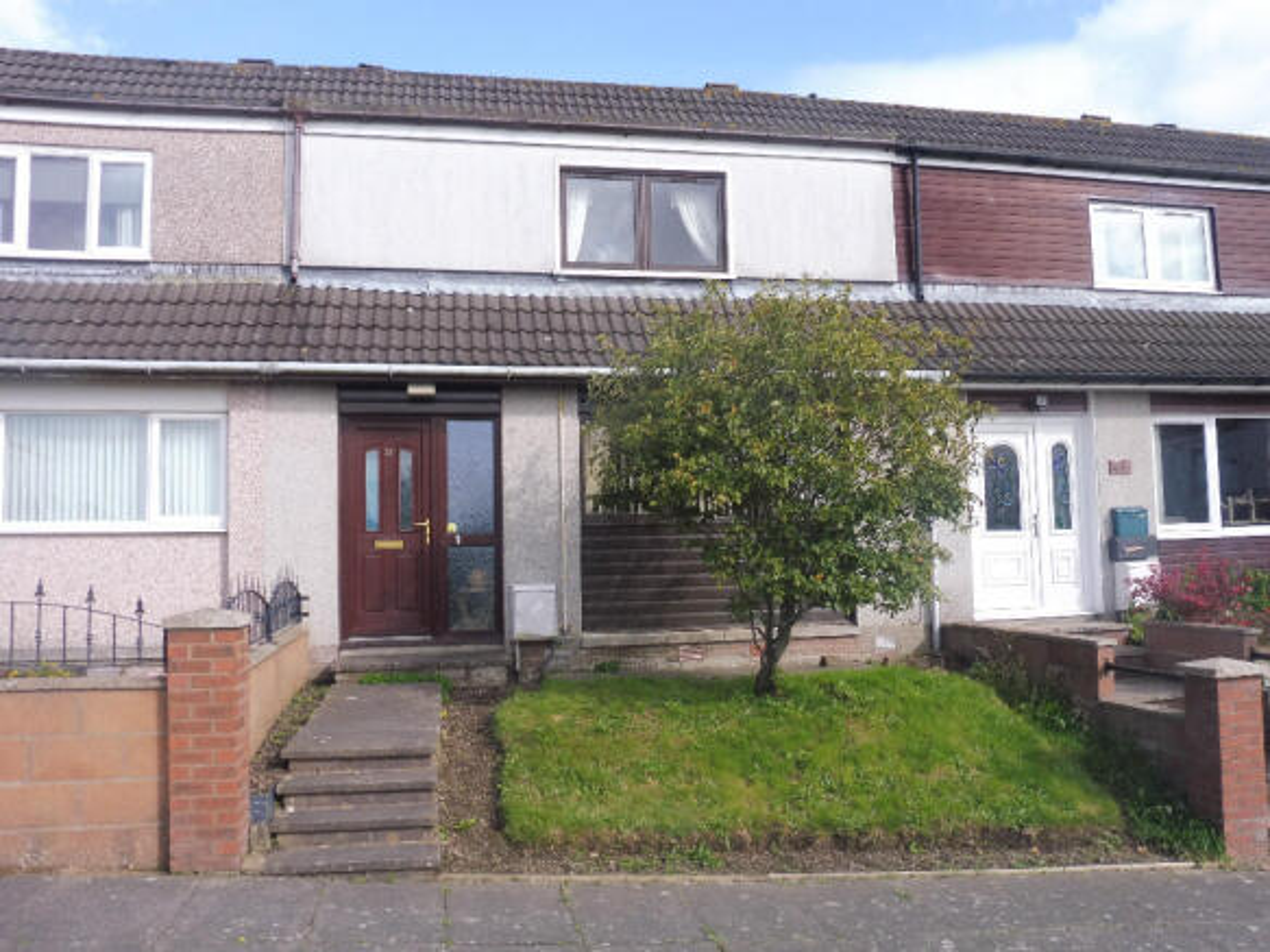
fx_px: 1100
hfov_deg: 60.0
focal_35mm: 30
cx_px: 635
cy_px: 476
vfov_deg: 46.8
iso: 100
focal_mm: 5.4
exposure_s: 1/400
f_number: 4.5
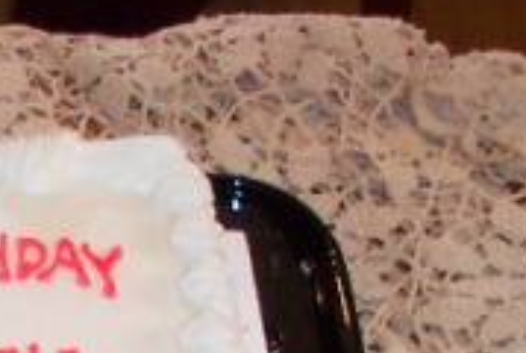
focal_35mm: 200
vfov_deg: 6.7
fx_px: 2927
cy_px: 731
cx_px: -397
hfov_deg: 9.8
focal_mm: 7.5
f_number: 2.8
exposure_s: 1/30
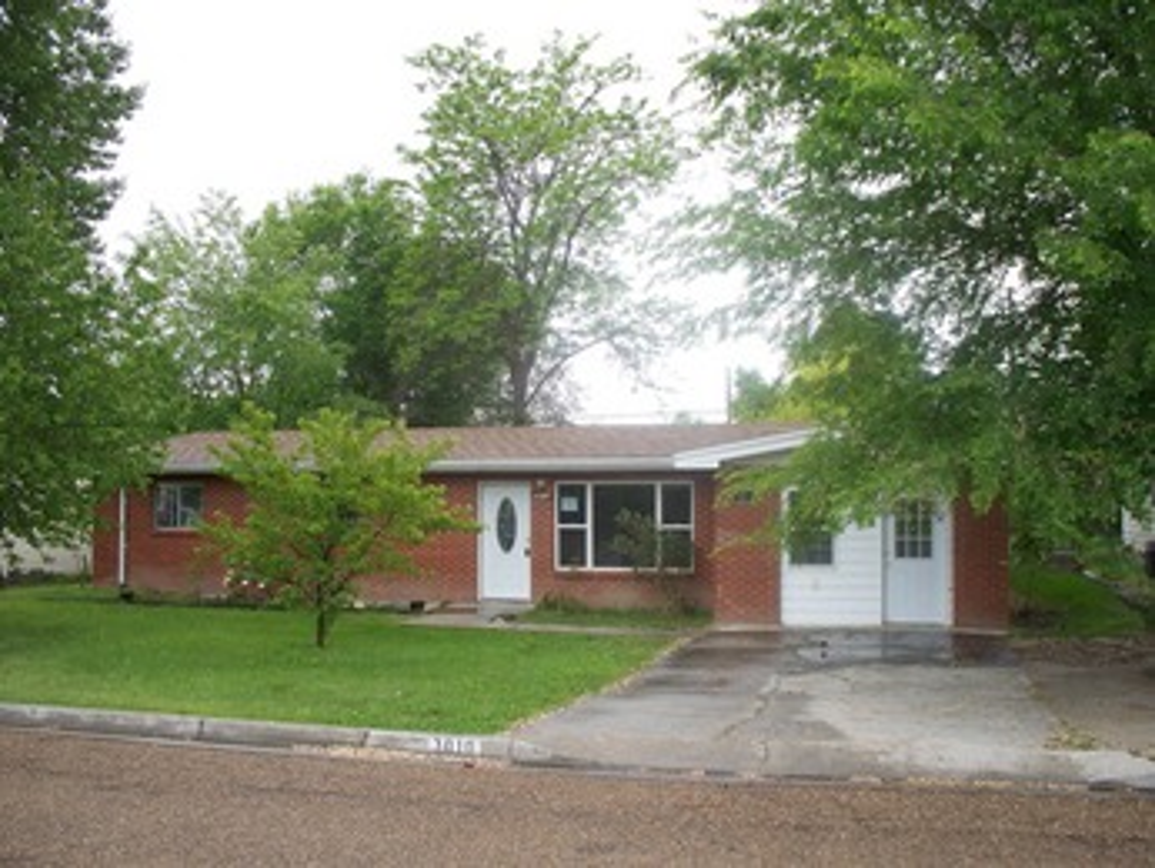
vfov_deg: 39.7
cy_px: 434
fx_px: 1202
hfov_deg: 51.3
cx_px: 578
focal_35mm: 36
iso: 64
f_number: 2.8
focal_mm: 7.54
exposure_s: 1/250
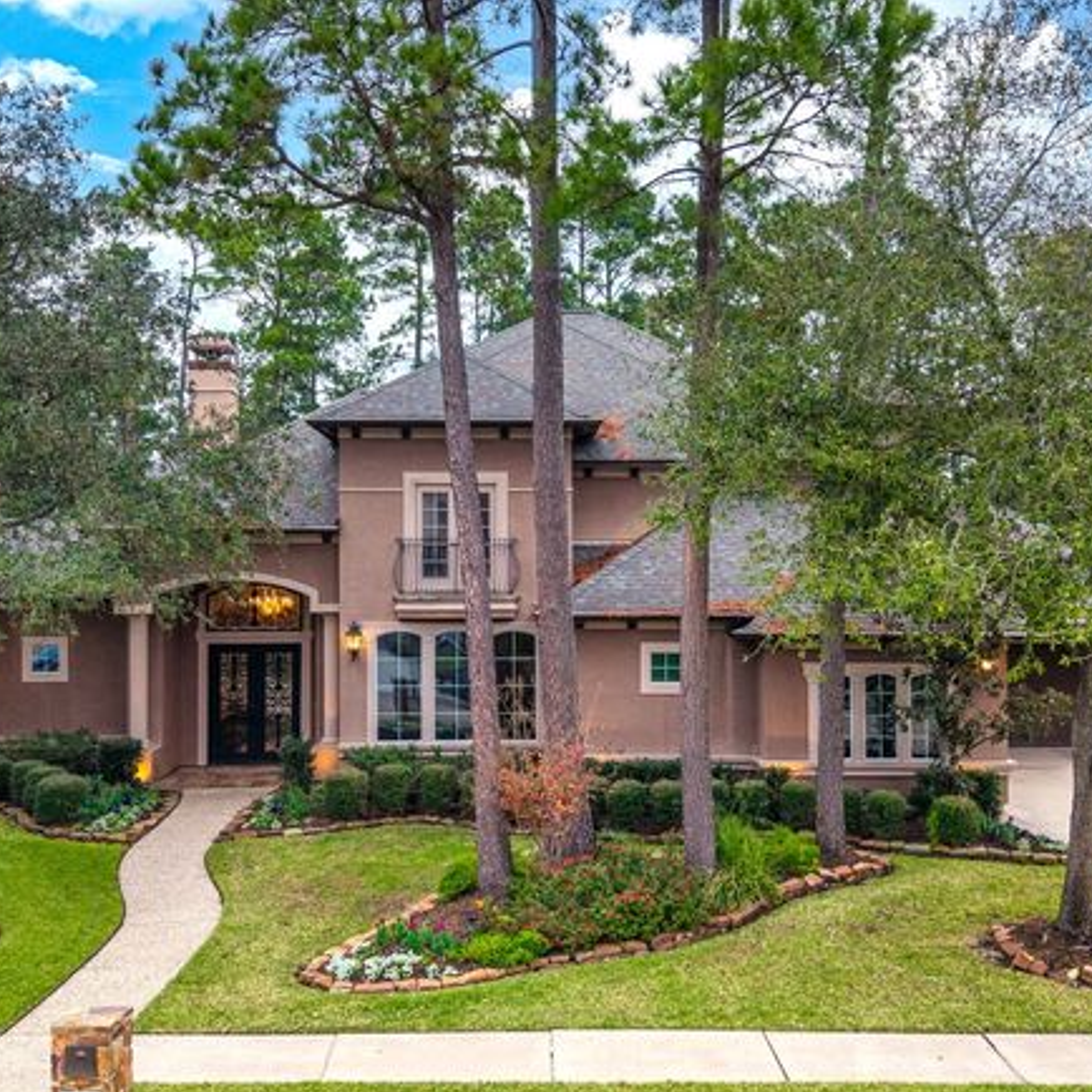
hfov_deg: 55.6
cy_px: 557
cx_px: 546
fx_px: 1035
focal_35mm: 29
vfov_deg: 55.6
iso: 200
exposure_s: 1/50
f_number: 1.8
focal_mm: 8.67
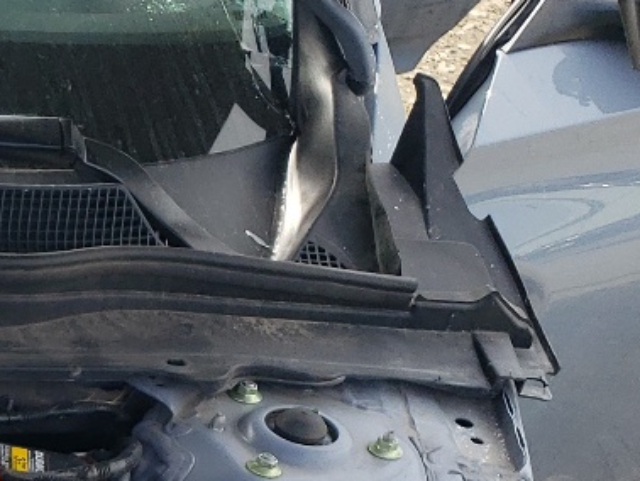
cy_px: 688
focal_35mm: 110
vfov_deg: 12.9
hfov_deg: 15.7
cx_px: -454
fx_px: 2035
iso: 50
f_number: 1.5
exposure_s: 1/769
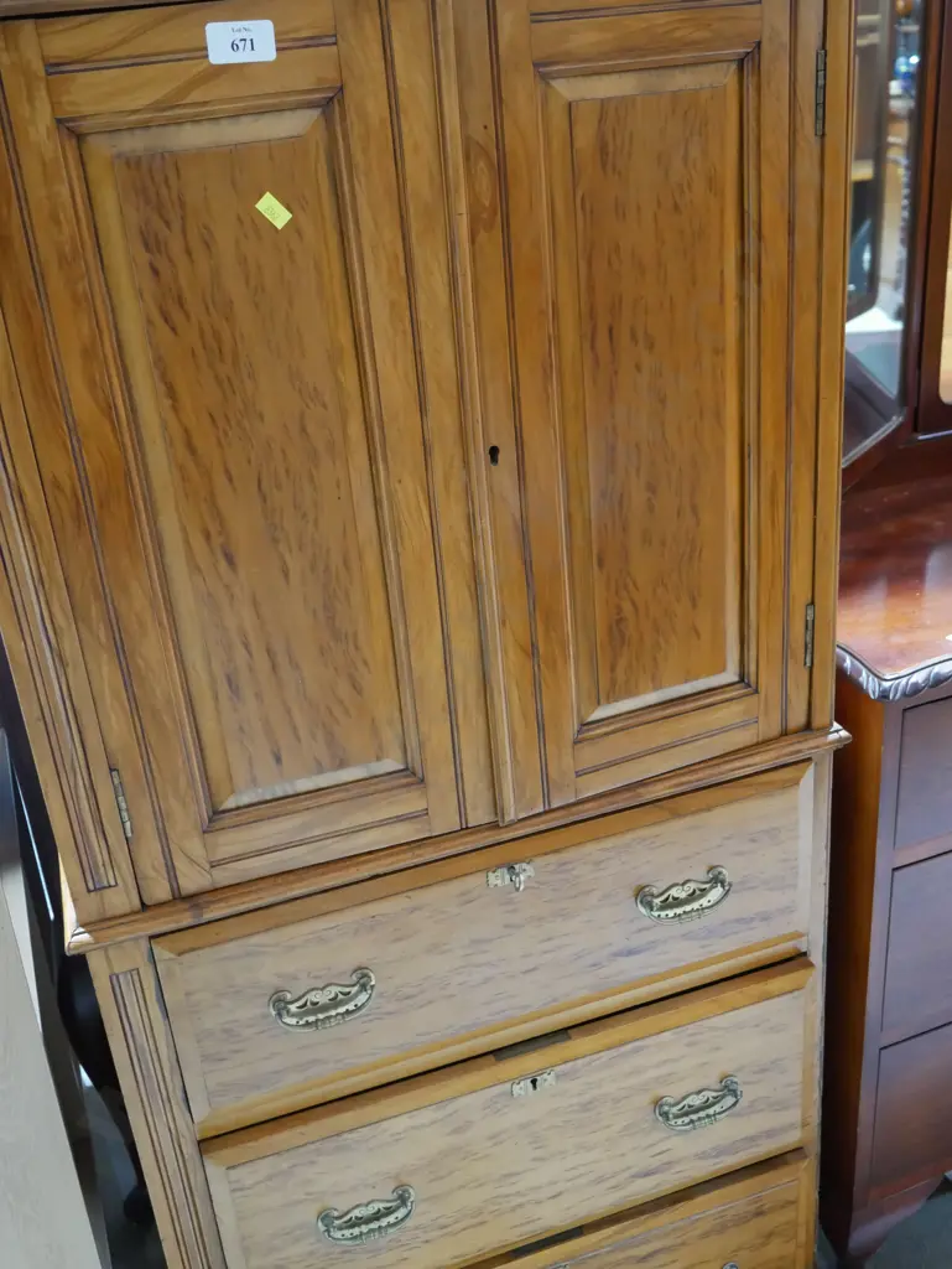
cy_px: 634
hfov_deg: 37.8
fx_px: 1392
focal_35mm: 38
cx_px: 476
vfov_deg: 49.0
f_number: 4.1
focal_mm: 19
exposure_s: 1/60
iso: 2500
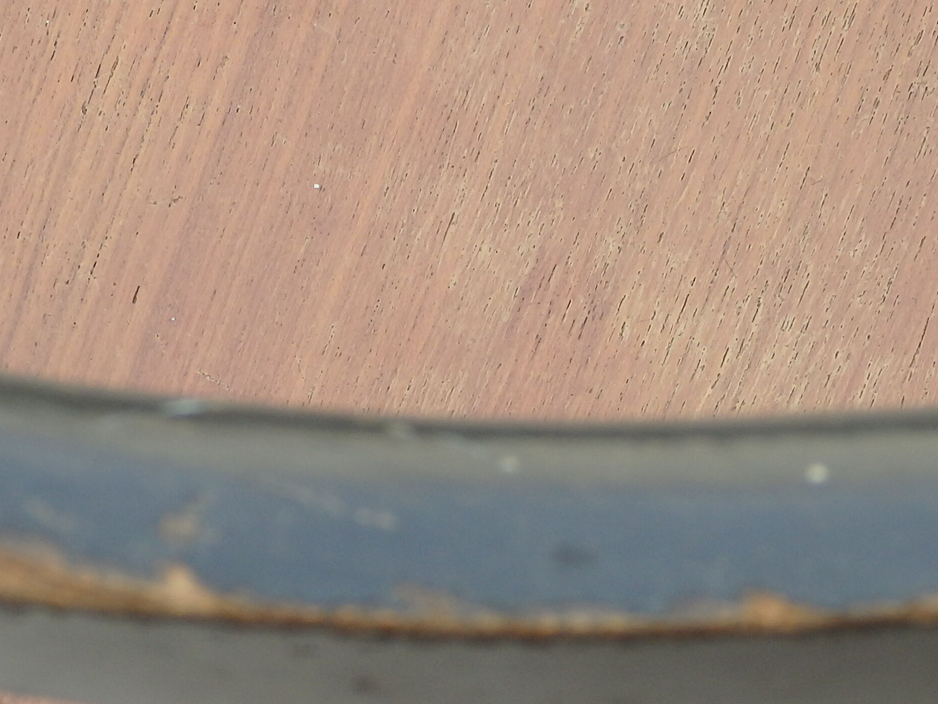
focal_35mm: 148
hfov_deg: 13.3
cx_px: 496
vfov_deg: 10.0
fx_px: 4010
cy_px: 620
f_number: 4.2
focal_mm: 10.8
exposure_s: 1/250
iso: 125
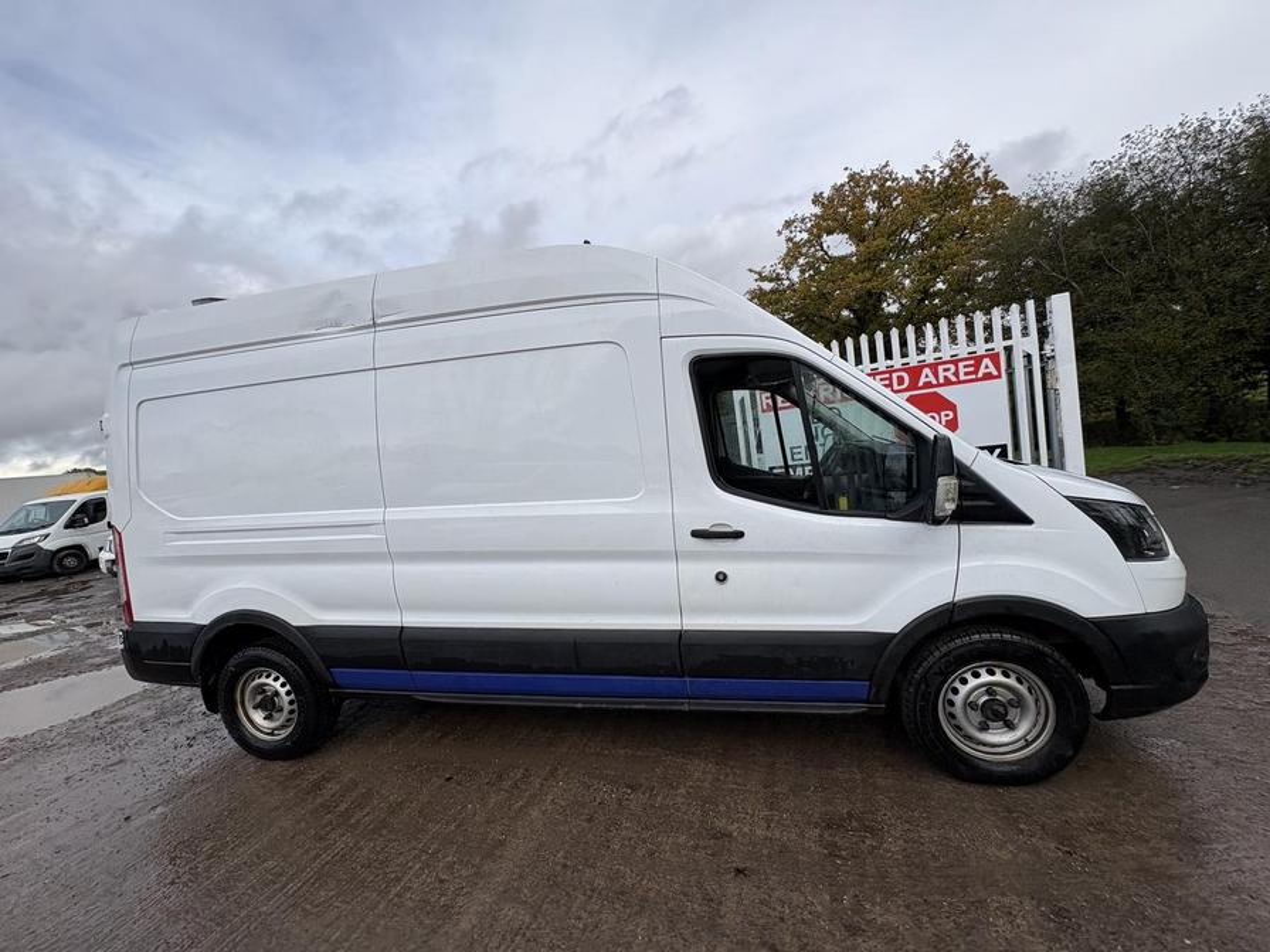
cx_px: 635
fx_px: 514
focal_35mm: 14
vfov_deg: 85.7
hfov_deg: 102.1
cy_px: 476
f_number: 2.2
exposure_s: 1/1143
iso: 40
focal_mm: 2.22
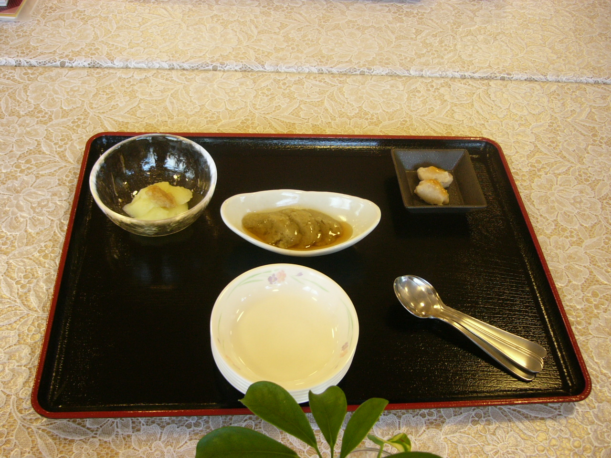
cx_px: 306
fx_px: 618
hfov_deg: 52.6
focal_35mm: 35
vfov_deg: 40.7
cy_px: 229
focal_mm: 5.8
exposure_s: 1/40
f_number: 2.8
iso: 150
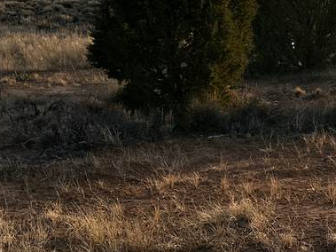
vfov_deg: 18.2
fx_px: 786
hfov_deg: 22.0
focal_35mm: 81
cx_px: 420
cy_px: 114
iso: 80
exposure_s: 1/4348
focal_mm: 6.86
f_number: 1.78
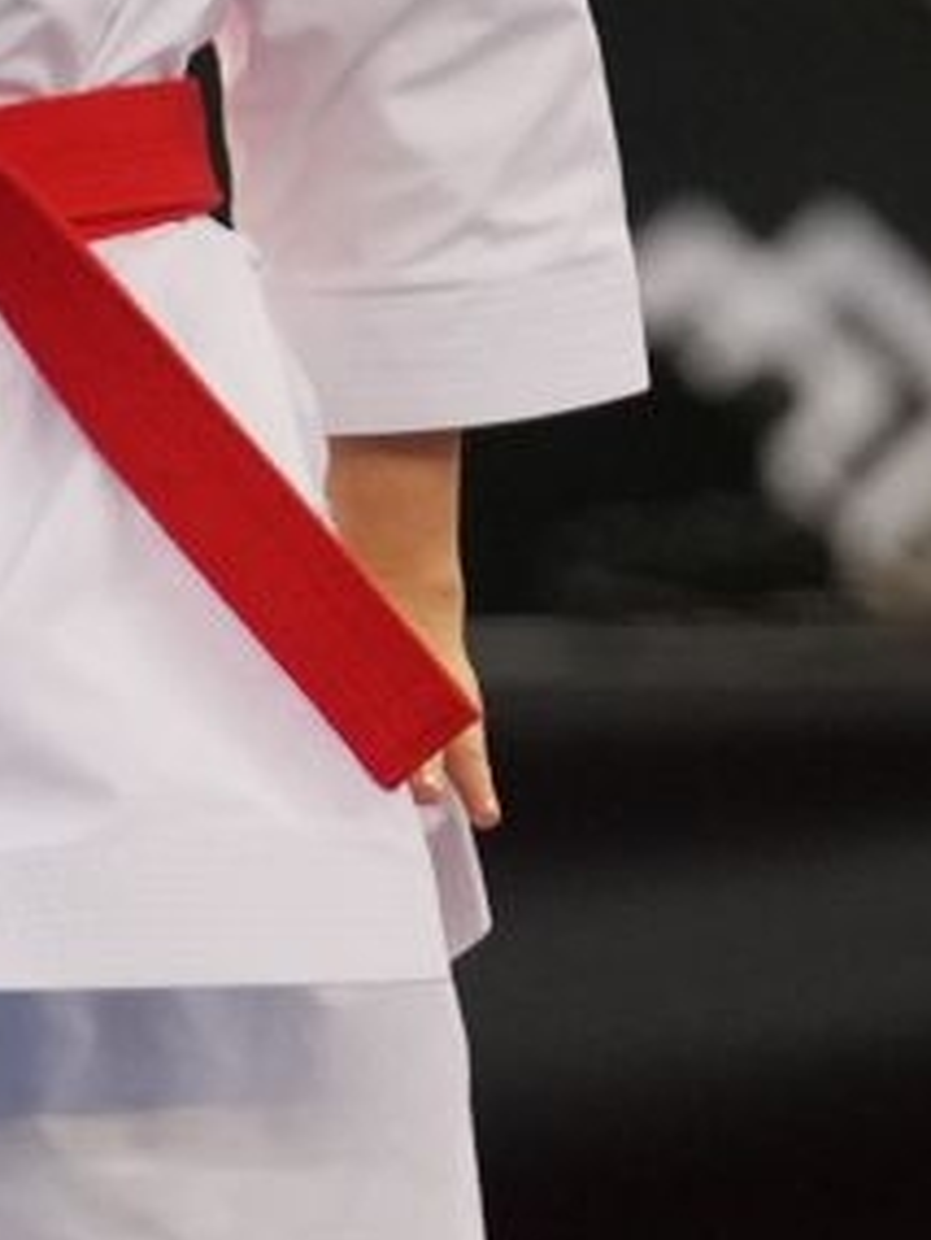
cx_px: 500
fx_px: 61597
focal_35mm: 1719
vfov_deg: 1.2
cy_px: 418
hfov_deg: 0.9
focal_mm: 189
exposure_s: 1/500
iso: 1000
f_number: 2.8
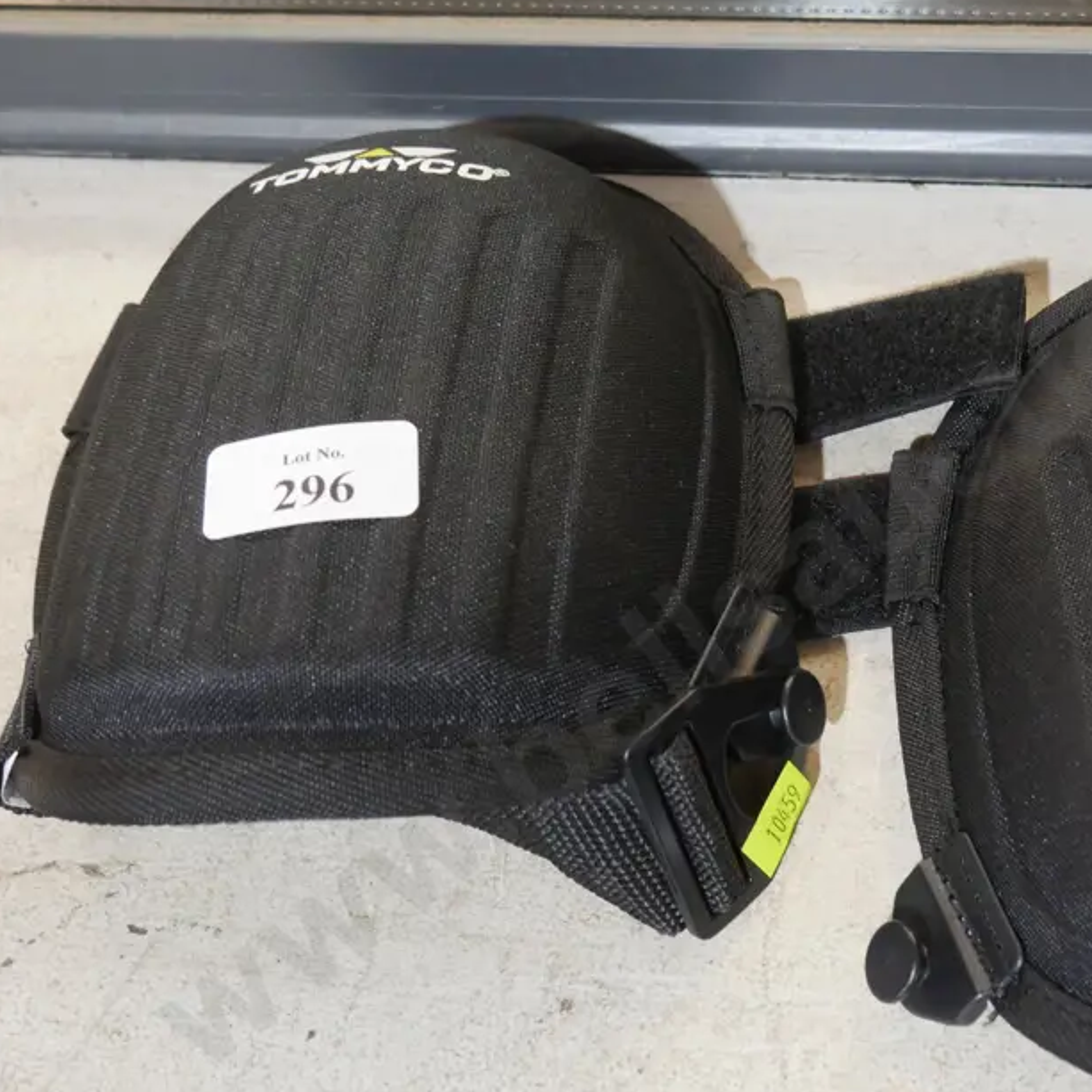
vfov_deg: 26.5
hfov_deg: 25.9
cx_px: 903
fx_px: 2320
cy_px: 498
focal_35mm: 65
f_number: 4.7
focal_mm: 22
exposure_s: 1/60
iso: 2000
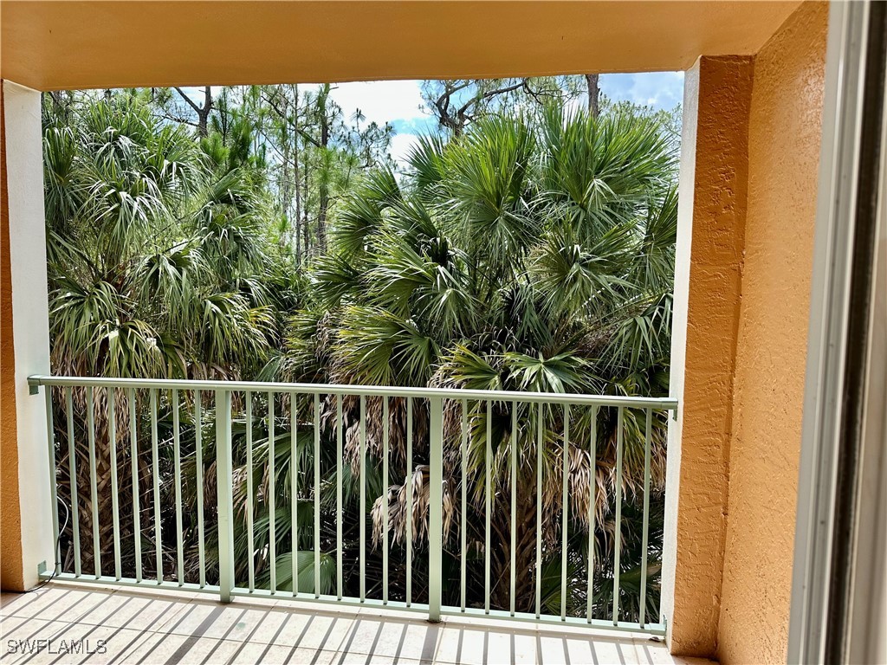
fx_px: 615
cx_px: 444
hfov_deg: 71.6
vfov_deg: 56.8
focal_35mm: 24
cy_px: 332
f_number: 1.78
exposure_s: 1/980
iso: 80
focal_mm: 6.86
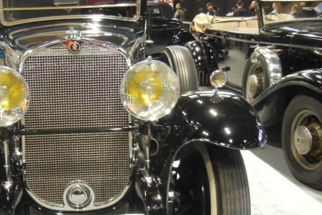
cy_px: 125
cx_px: 76
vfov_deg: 26.0
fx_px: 465
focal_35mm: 52
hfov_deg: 37.1
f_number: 3.5
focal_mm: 5.4
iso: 640
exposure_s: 1/25.4
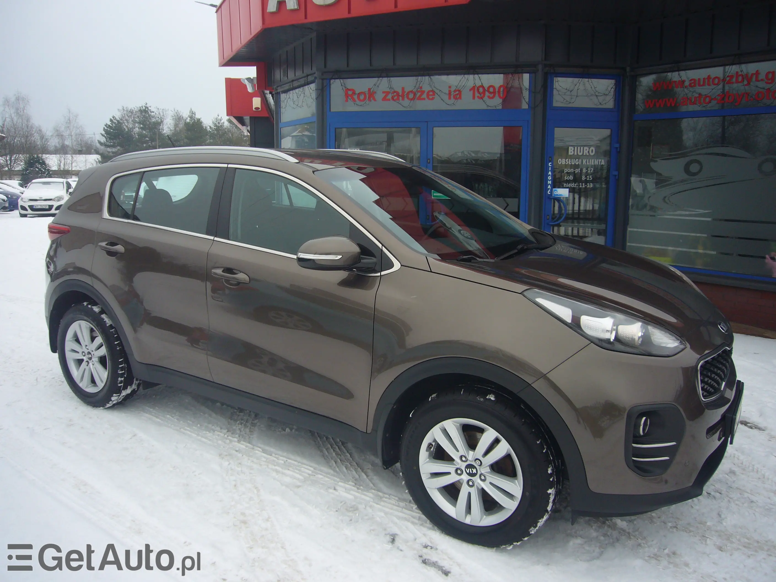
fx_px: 628
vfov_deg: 49.7
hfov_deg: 63.4
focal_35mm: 28
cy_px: 291
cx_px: 388
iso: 80
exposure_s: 1/250
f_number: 2.8
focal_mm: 4.6
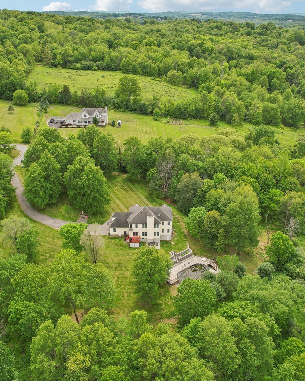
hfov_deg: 45.8
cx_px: 147
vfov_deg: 55.7
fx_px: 361
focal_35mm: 32
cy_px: 193
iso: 150
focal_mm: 8.4
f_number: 2.8
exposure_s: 1/1250
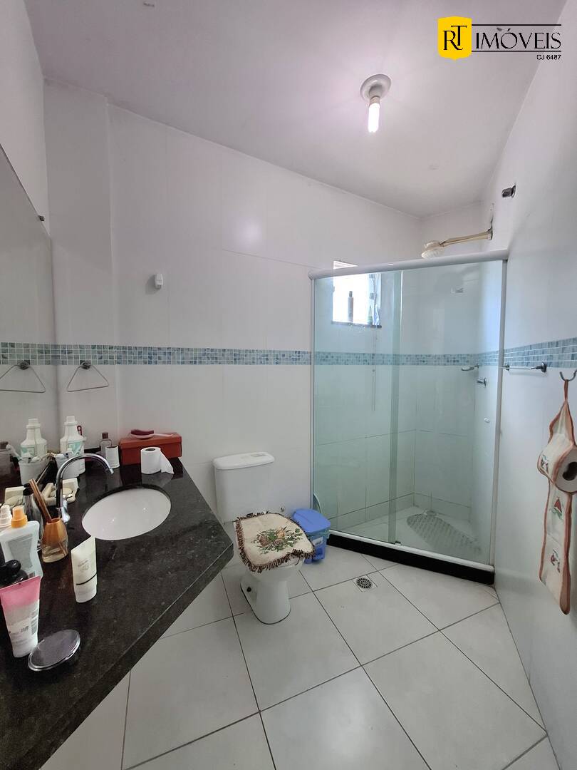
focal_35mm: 13
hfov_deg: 89.9
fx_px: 289
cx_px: 288
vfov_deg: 106.2
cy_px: 385
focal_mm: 1.74
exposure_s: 1/40
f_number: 2.2
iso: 100
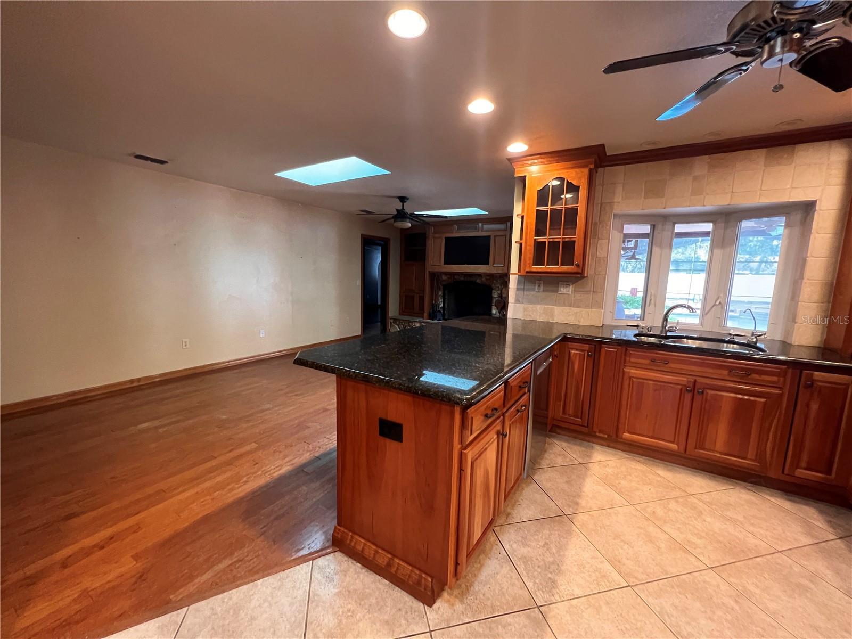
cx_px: 426
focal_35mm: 13
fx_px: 320
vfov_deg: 89.9
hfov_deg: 106.2
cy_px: 320
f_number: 1.8
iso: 640
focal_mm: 1.57
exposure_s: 1/60
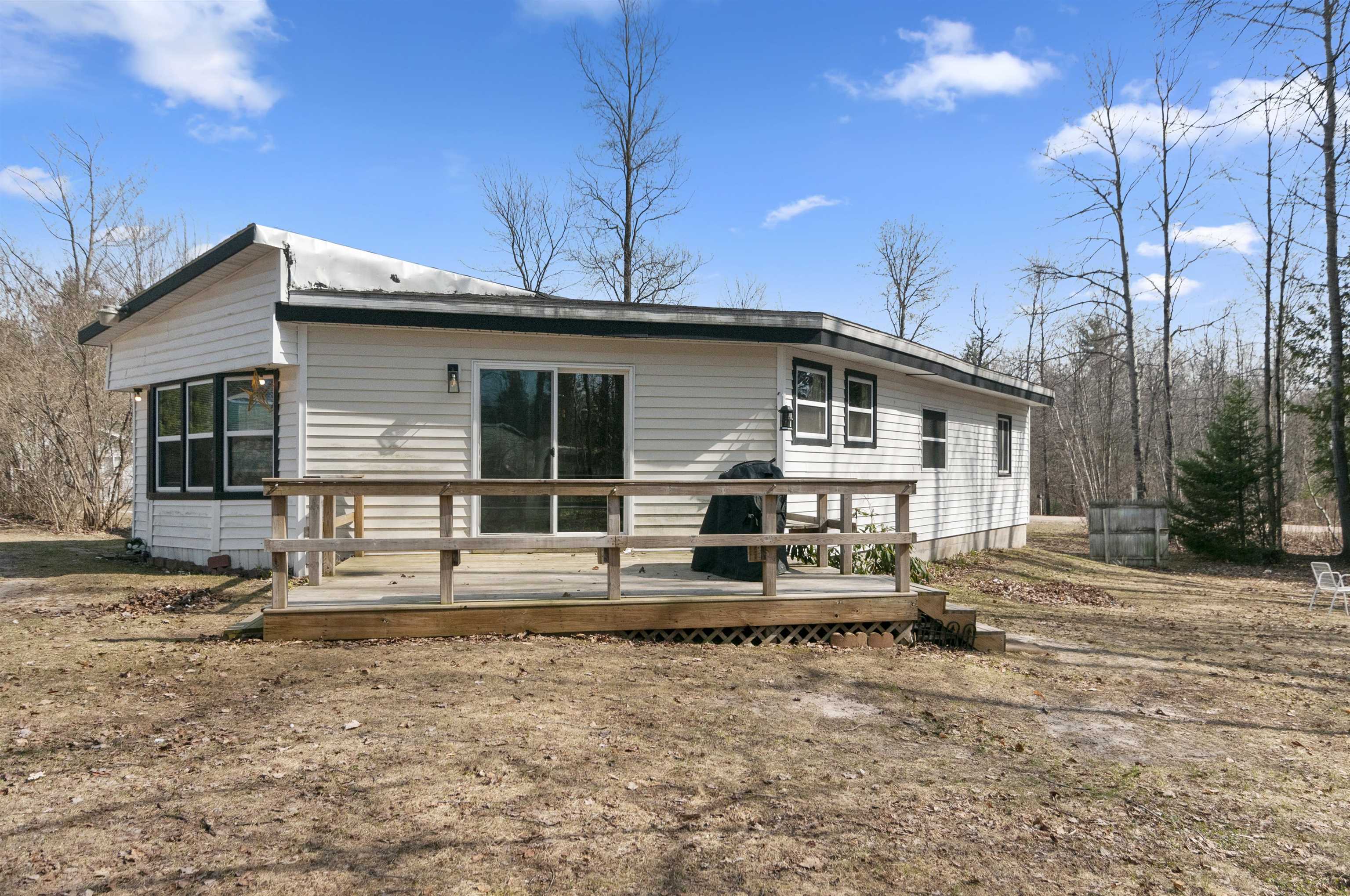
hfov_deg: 77.4
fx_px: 843
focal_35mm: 22
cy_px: 448
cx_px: 675
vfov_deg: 56.0
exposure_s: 1/3200
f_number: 5.6
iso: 250
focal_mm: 15
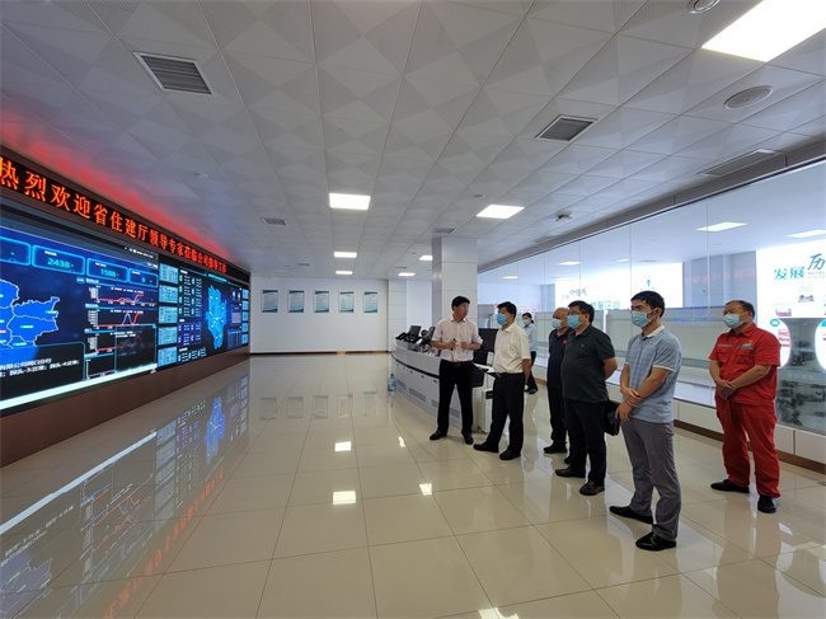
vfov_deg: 89.9
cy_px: 310
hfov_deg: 106.2
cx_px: 413
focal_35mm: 13
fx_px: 310
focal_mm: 2.2
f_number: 2.2
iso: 80
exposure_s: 1/50
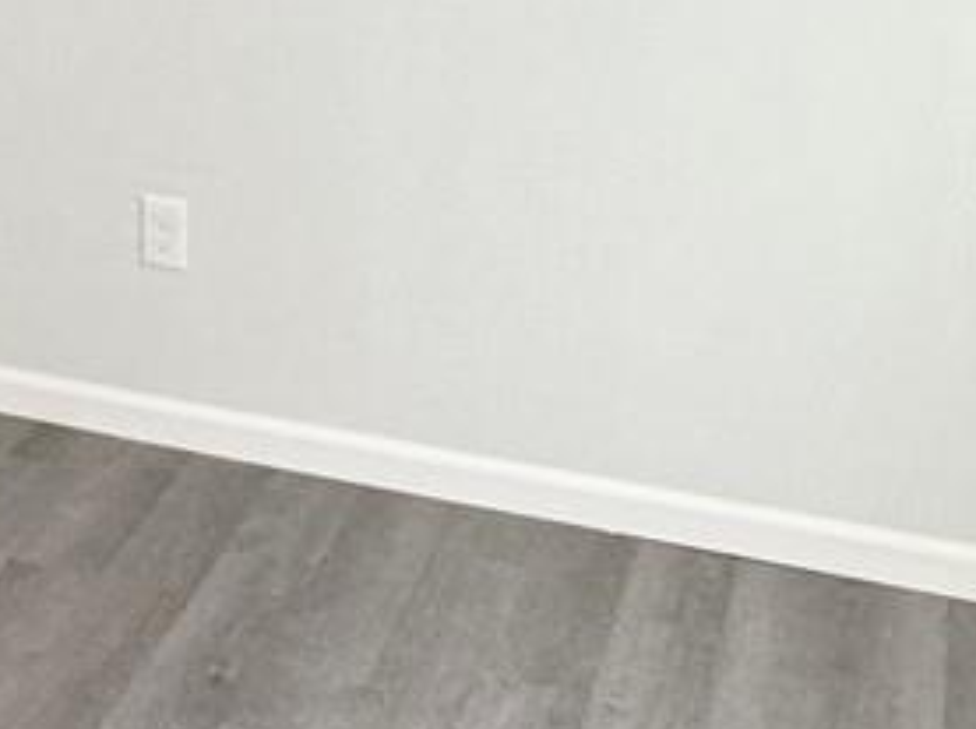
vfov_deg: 16.8
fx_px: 2281
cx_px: -95
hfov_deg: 22.8
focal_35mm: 81
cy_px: -292
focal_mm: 2.22
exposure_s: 1/120
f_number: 2.2
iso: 125
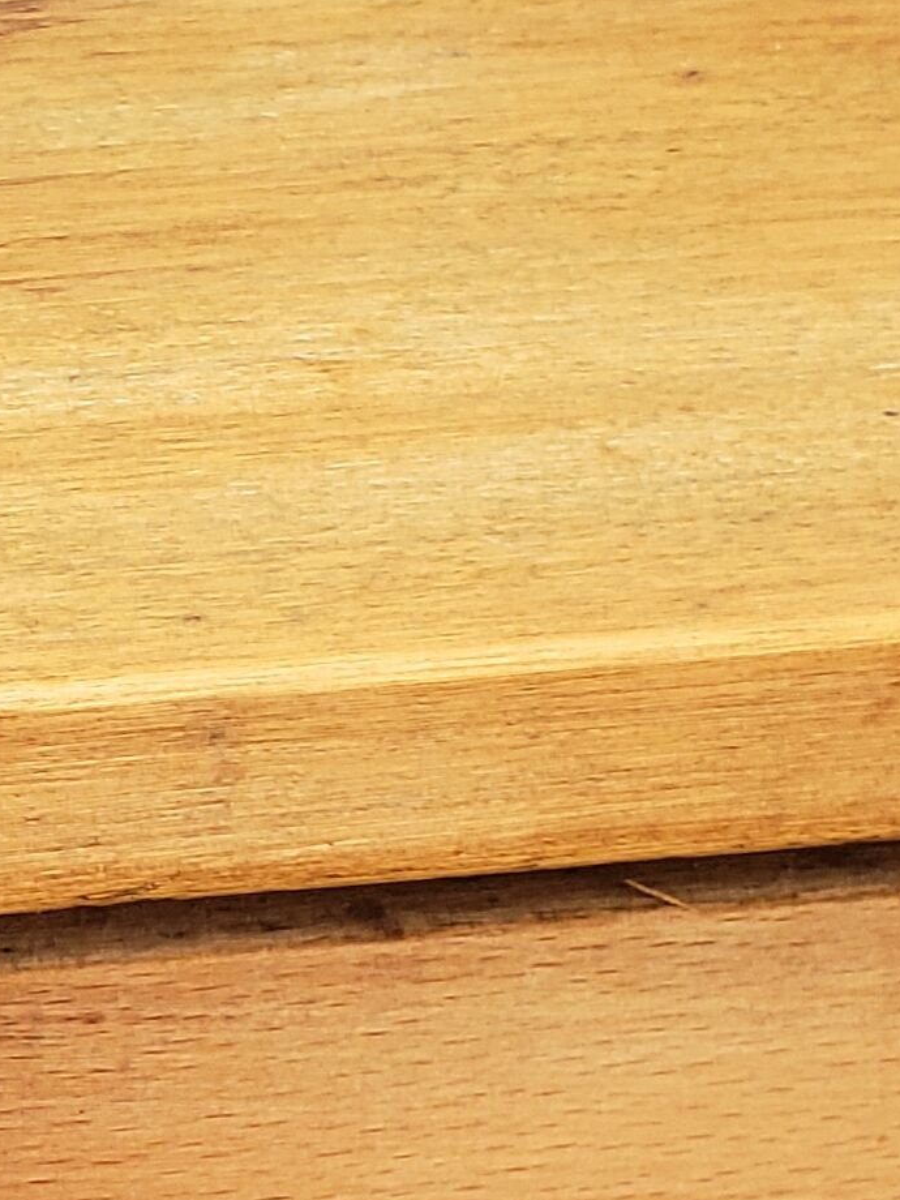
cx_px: -190
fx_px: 3952
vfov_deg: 17.2
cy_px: 927
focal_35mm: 114
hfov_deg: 12.7
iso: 64
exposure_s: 1/60
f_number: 2.4
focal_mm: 4.3
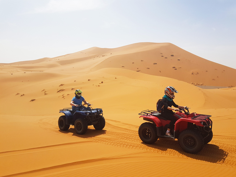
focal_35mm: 26
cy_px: 88
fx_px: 177
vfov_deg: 53.1
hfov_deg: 67.3
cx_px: 118
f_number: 1.7
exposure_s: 1/3760
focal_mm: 4.2
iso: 40
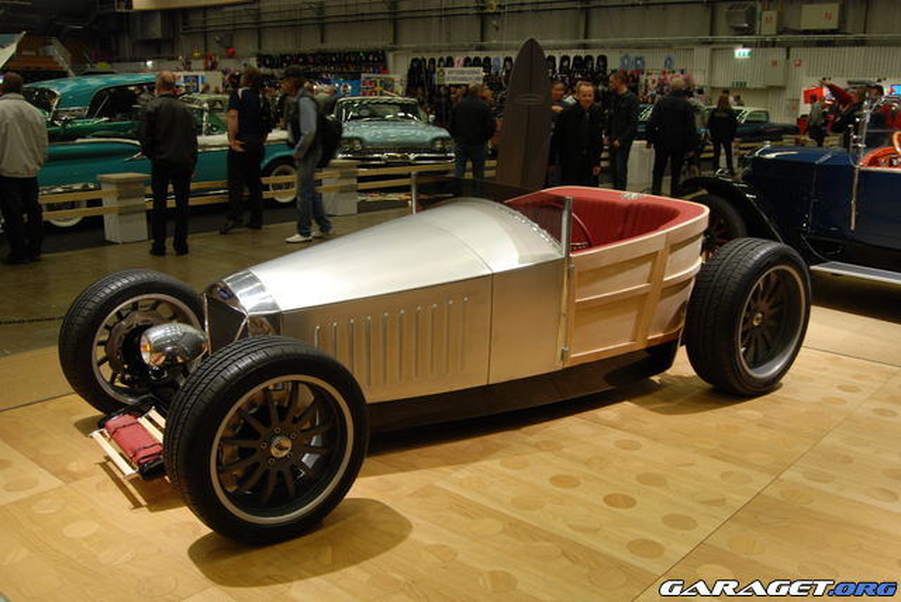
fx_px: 864
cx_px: 450
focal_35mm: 34
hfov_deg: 55.1
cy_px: 301
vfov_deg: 38.4
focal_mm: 23
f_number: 8
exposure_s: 1/8
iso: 200
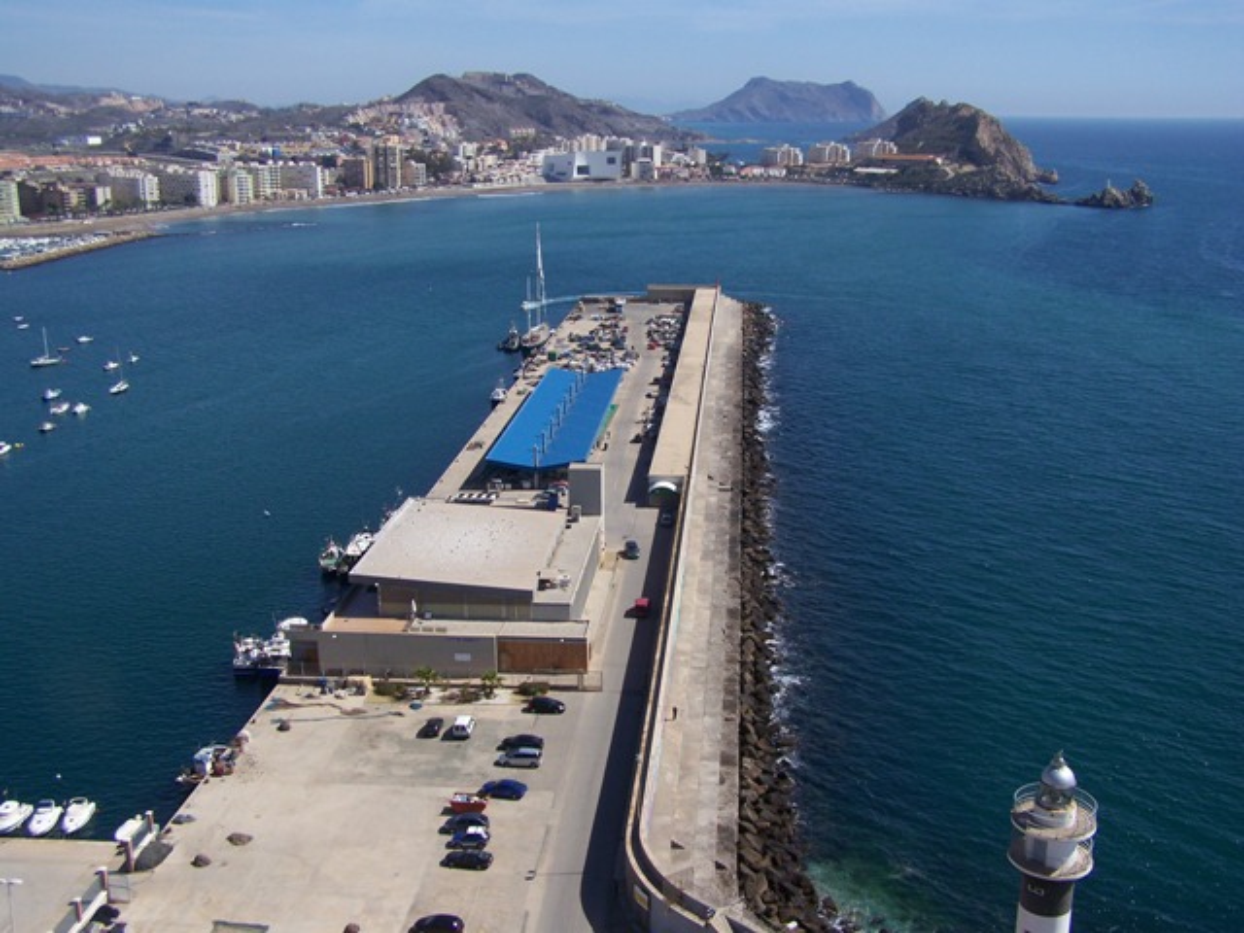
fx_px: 1366
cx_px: 622
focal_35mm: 38
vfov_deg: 37.7
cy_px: 466
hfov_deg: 49.0
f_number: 4
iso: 64
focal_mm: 6.3
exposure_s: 1/800
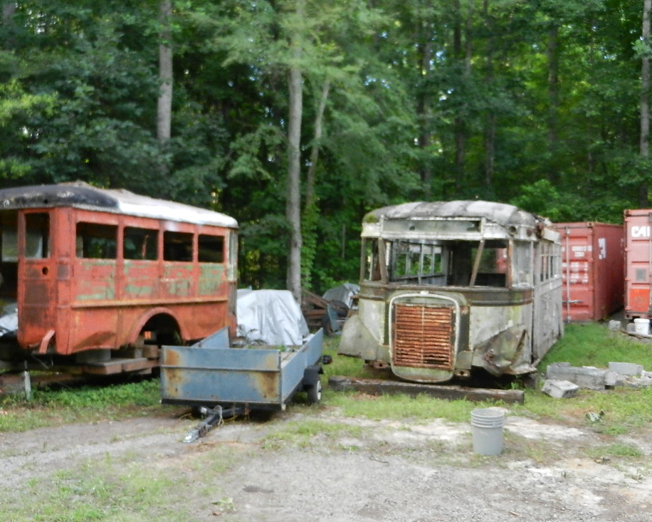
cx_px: 340
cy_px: 262
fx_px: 695
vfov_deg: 41.2
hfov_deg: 50.3
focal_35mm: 36
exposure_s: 1/160
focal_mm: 5.9
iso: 640
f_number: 3.8
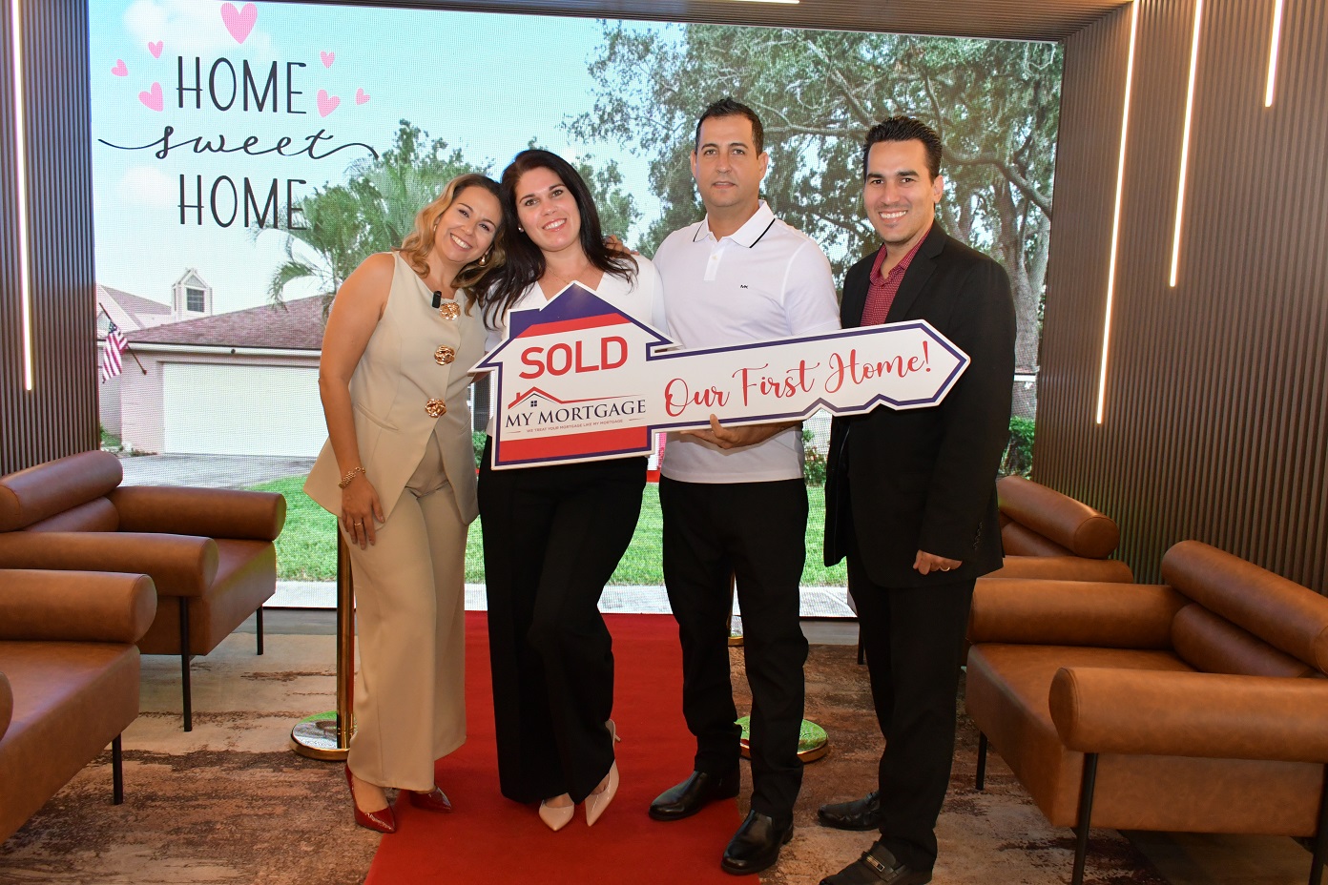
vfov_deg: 43.6
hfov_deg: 61.9
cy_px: 442
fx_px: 1107
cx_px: 664
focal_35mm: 30
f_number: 4.5
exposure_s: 1/100
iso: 2000
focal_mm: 20
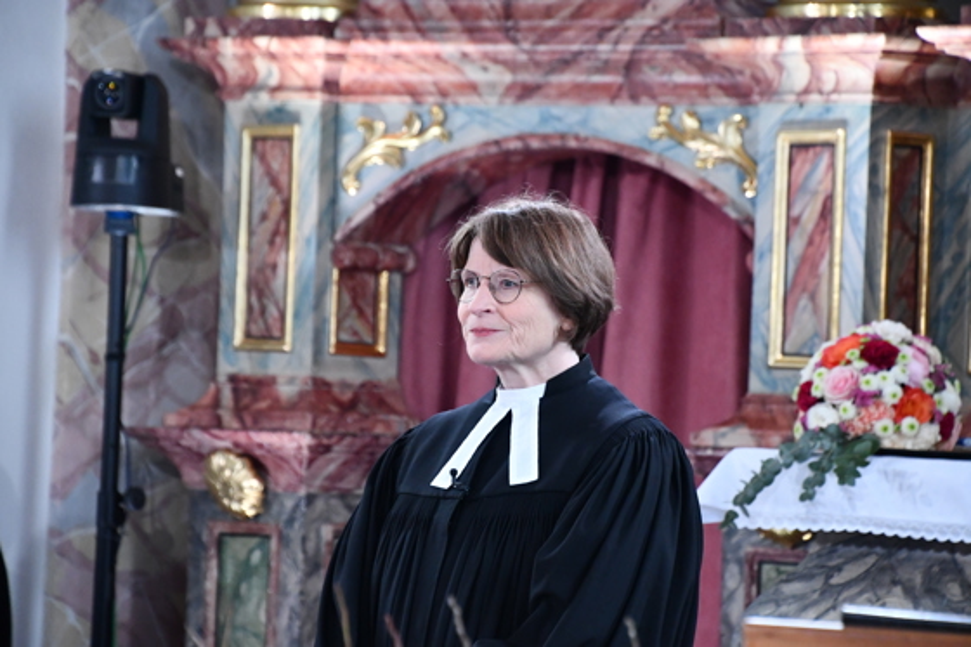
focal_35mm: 217
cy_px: 324
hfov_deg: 9.5
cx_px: 486
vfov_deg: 6.3
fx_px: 5851
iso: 4500
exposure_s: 1/250
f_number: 6
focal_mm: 145
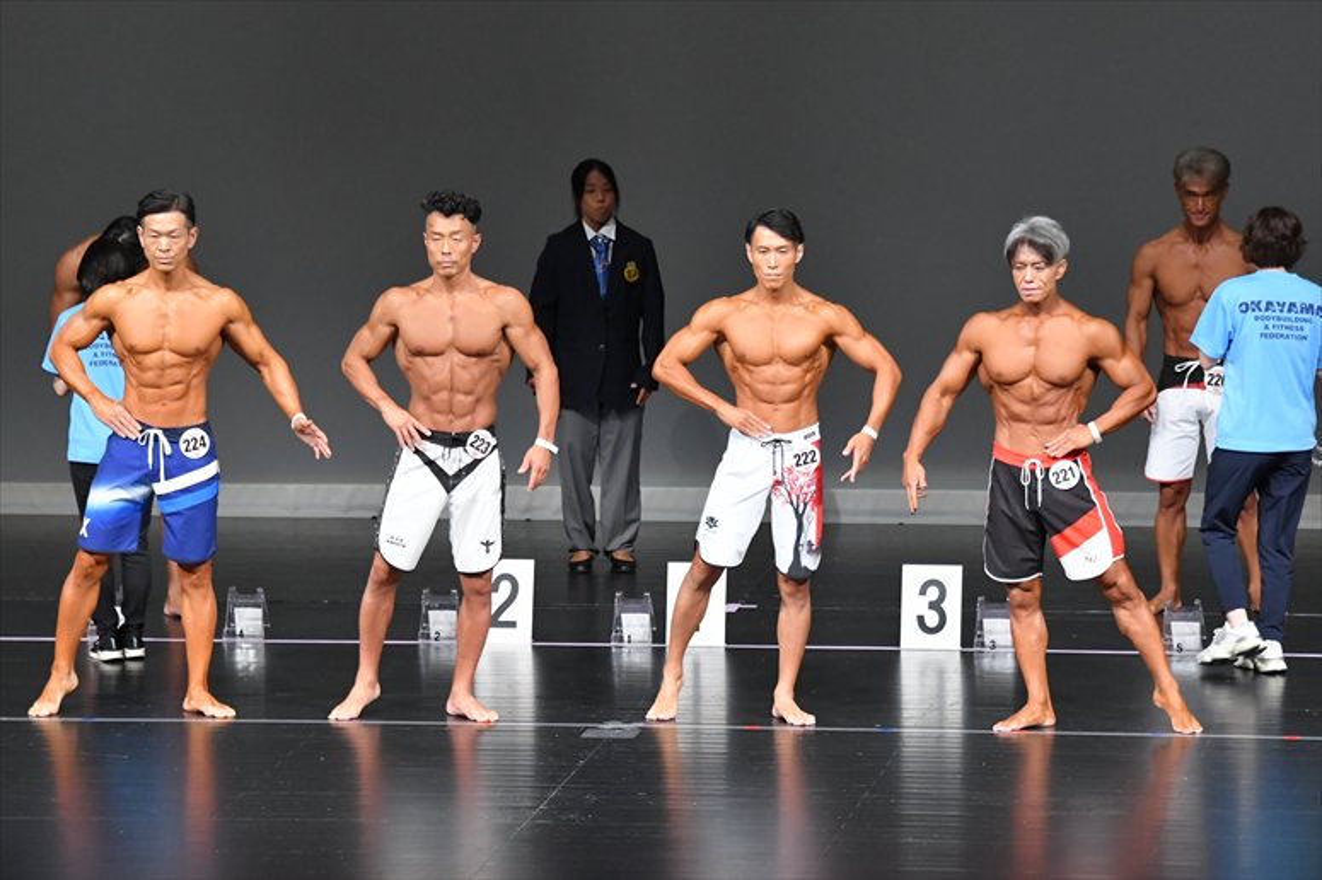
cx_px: 661
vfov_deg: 5.7
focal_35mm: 240
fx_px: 8809
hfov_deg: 8.6
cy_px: 440
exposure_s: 1/400
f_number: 5.6
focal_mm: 160
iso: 5000
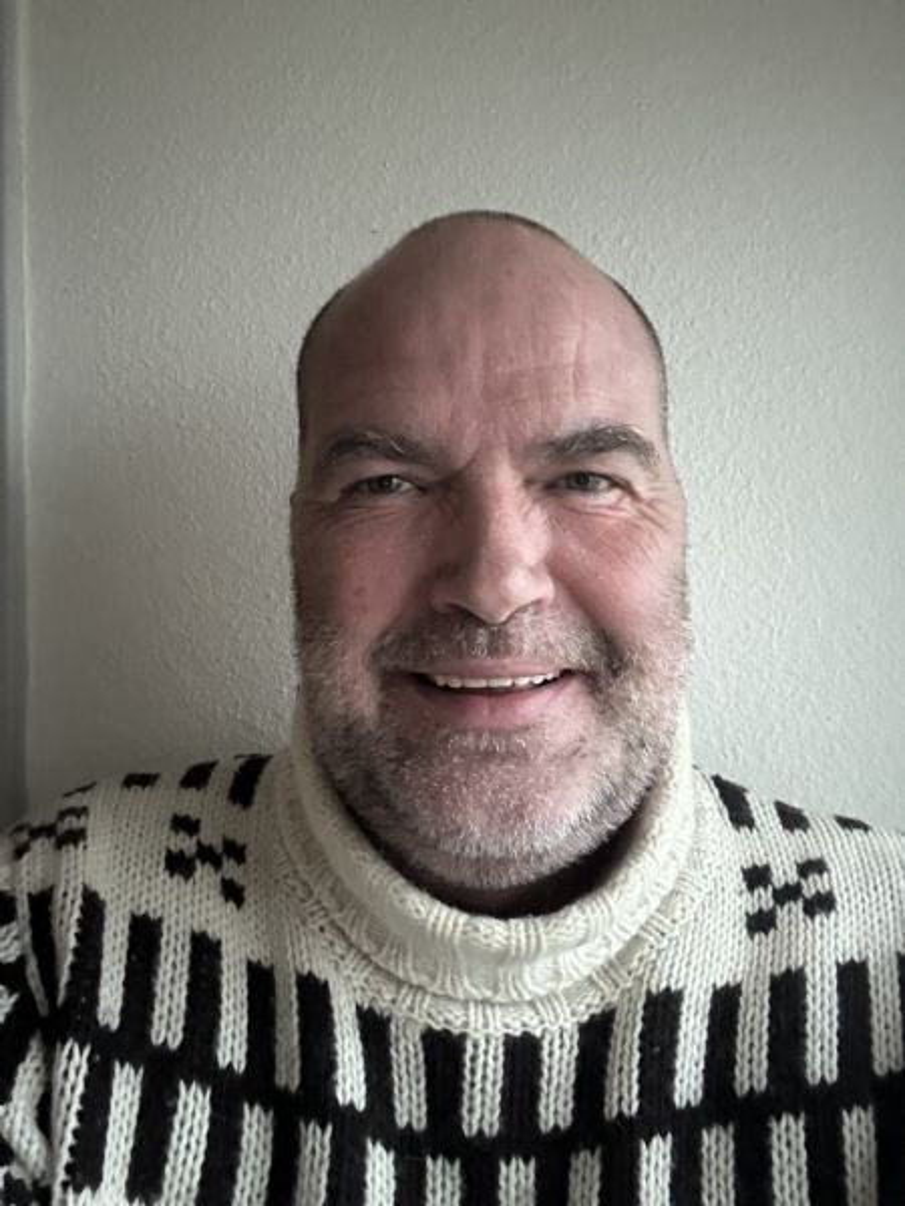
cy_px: 603
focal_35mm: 30
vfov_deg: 60.0
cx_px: 452
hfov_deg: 46.8
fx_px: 1046
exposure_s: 1/15
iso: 1000
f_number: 1.9
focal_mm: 2.69
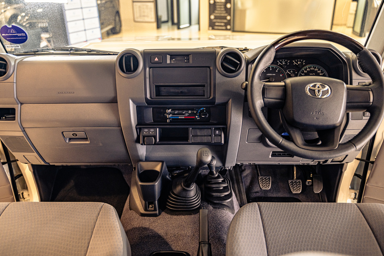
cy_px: 132
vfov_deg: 42.9
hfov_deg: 61.1
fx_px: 325
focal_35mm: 31
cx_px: 188
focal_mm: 29.5
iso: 500
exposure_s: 1/125
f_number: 2.8
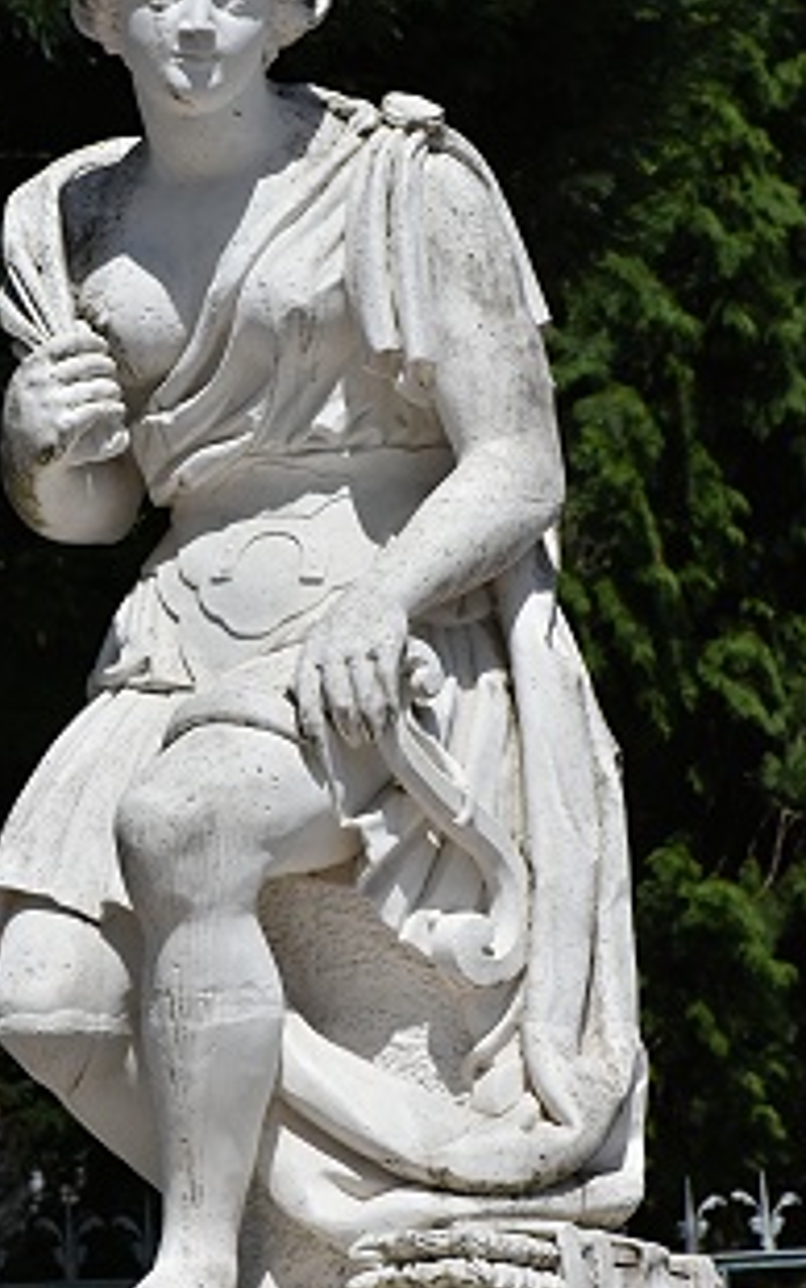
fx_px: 7294
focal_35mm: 208
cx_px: 256
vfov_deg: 10.1
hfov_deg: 6.3
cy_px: 513
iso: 800
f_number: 8
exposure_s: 1/8000
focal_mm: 95
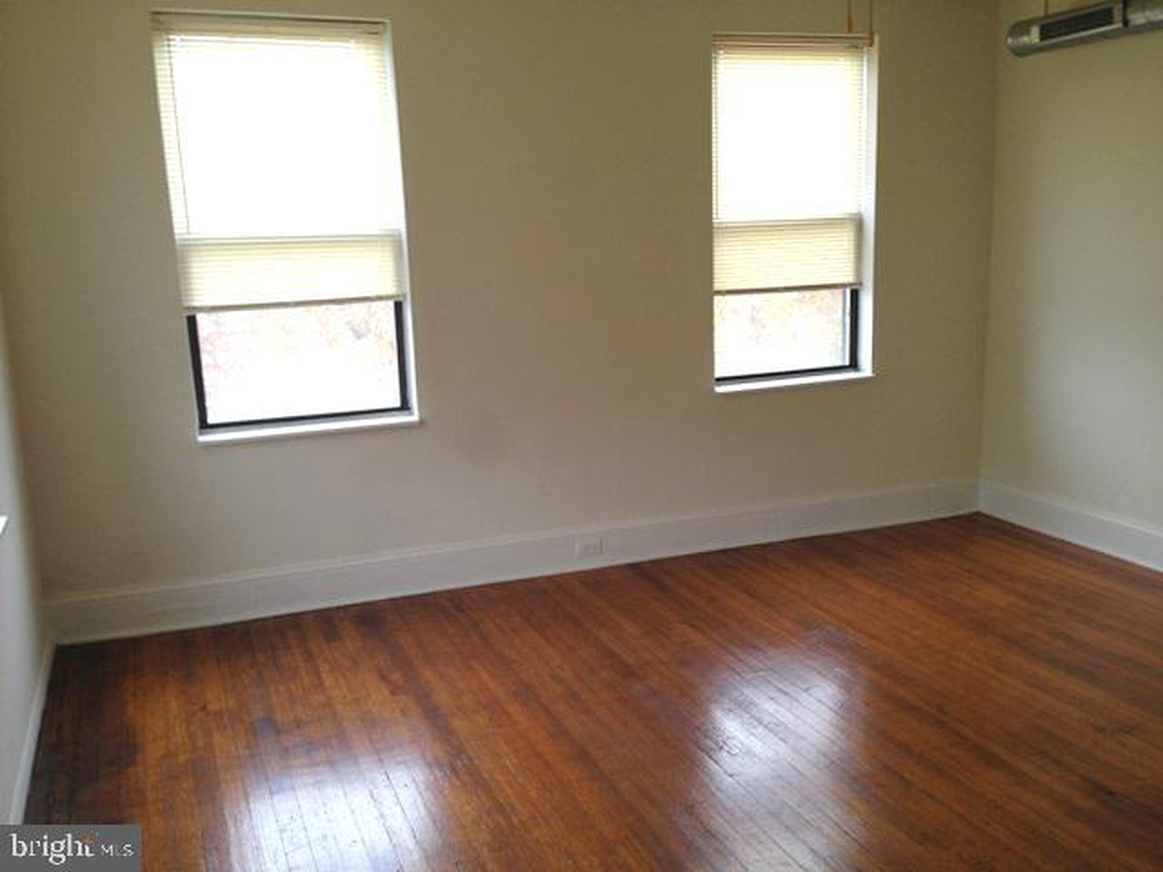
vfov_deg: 42.9
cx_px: 582
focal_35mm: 33
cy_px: 436
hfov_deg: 55.4
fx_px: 1109
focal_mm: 4.13
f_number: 2.4
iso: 80
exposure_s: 1/24
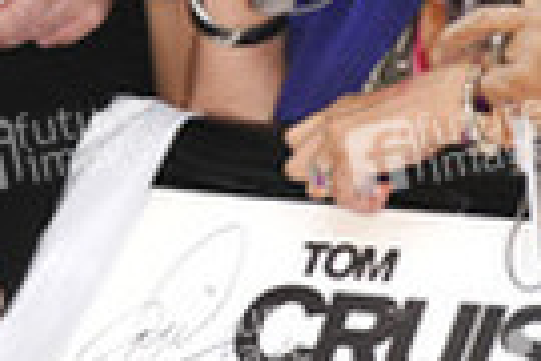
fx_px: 15087
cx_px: -299
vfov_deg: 1.4
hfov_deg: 2.1
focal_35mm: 1004
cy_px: -152
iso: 320
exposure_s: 1/160
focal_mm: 200
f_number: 5
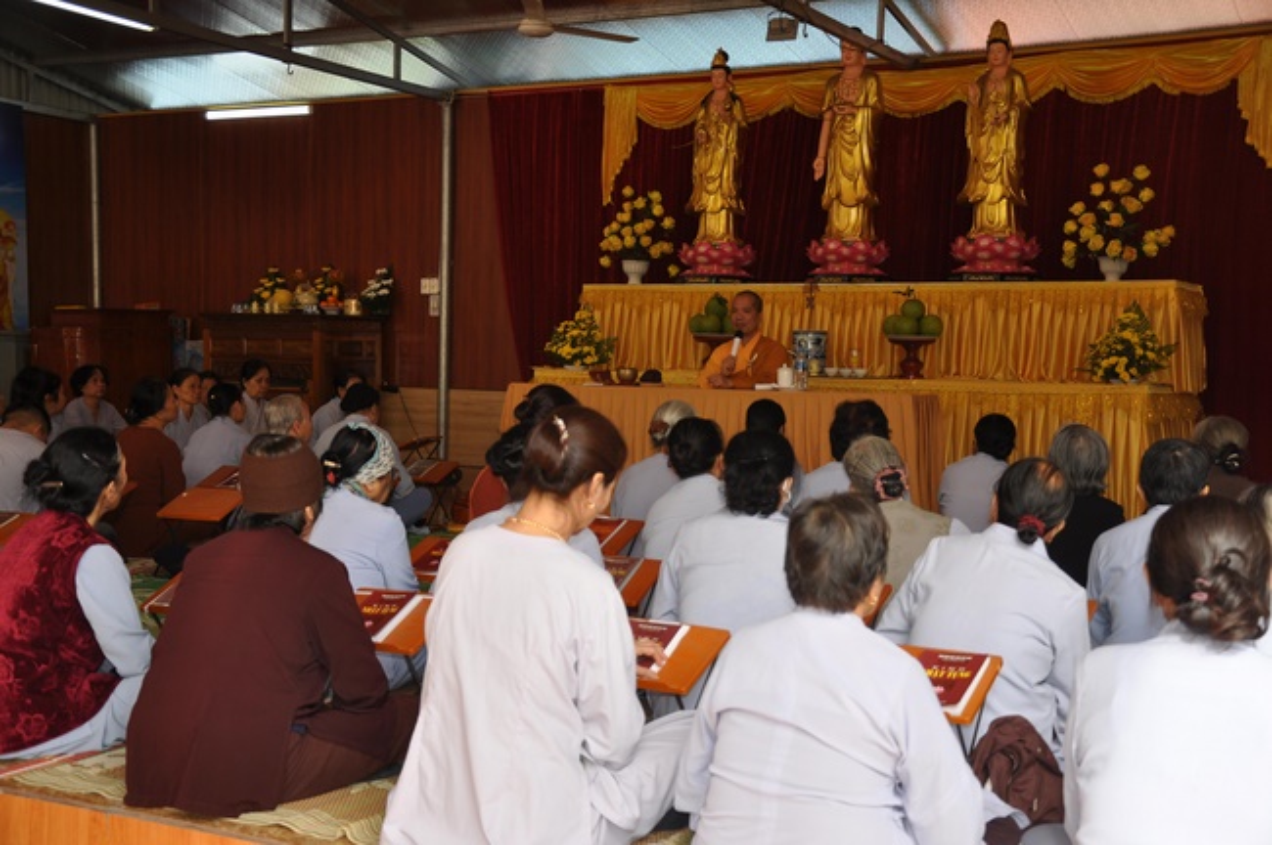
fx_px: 1588
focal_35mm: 45
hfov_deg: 43.6
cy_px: 422
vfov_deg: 29.8
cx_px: 636
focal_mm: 30
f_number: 4.2
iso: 250
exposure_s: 1/160
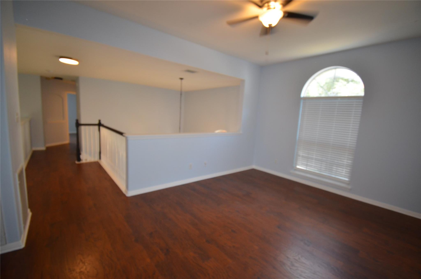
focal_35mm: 15
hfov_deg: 100.5
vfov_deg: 77.1
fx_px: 175
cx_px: 210
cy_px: 140
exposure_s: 1/60
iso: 720
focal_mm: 10
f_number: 4.5
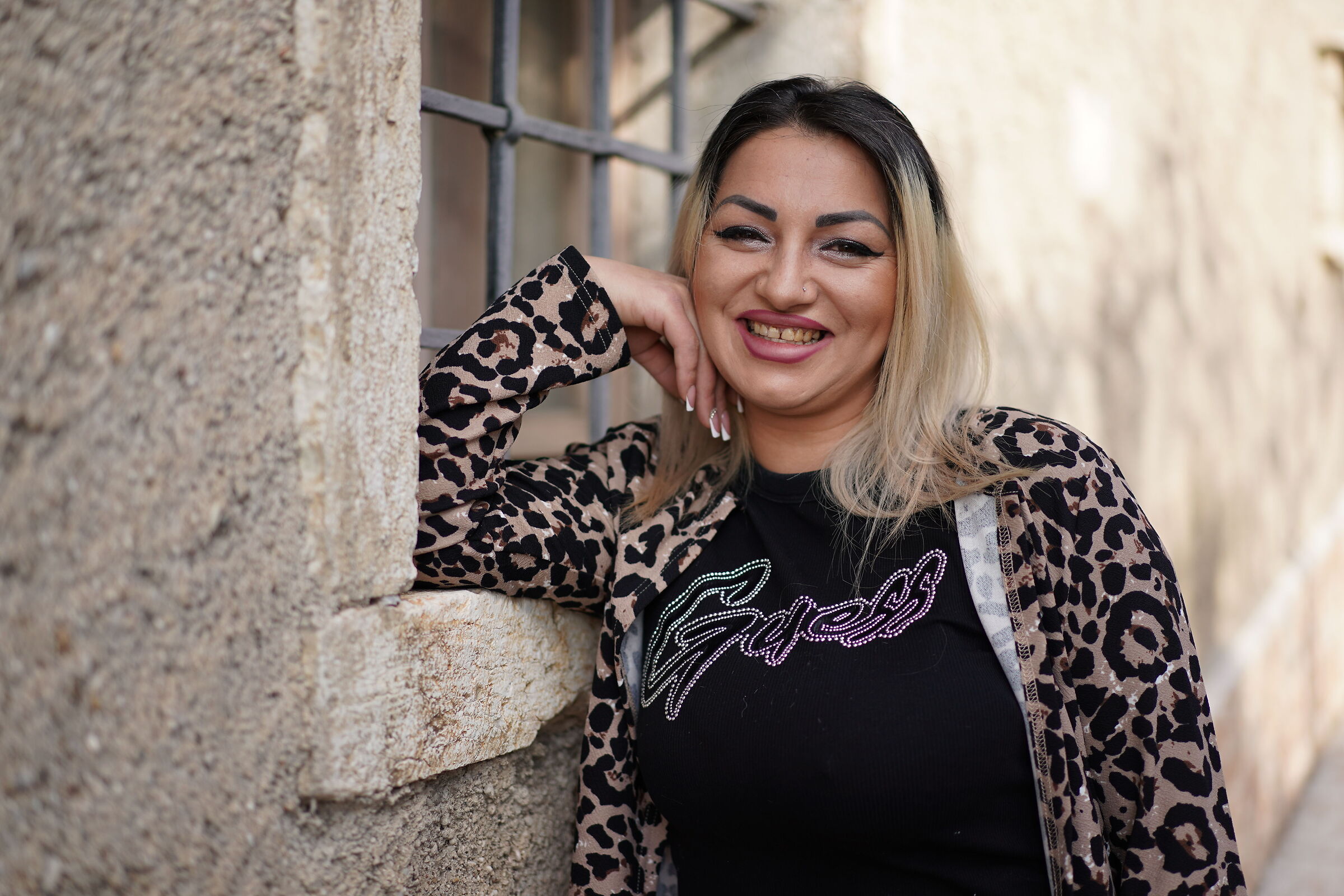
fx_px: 2053
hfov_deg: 36.2
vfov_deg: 24.6
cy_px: 448
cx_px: 672
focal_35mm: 55
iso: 100
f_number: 1.8
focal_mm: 55
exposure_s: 1/2000
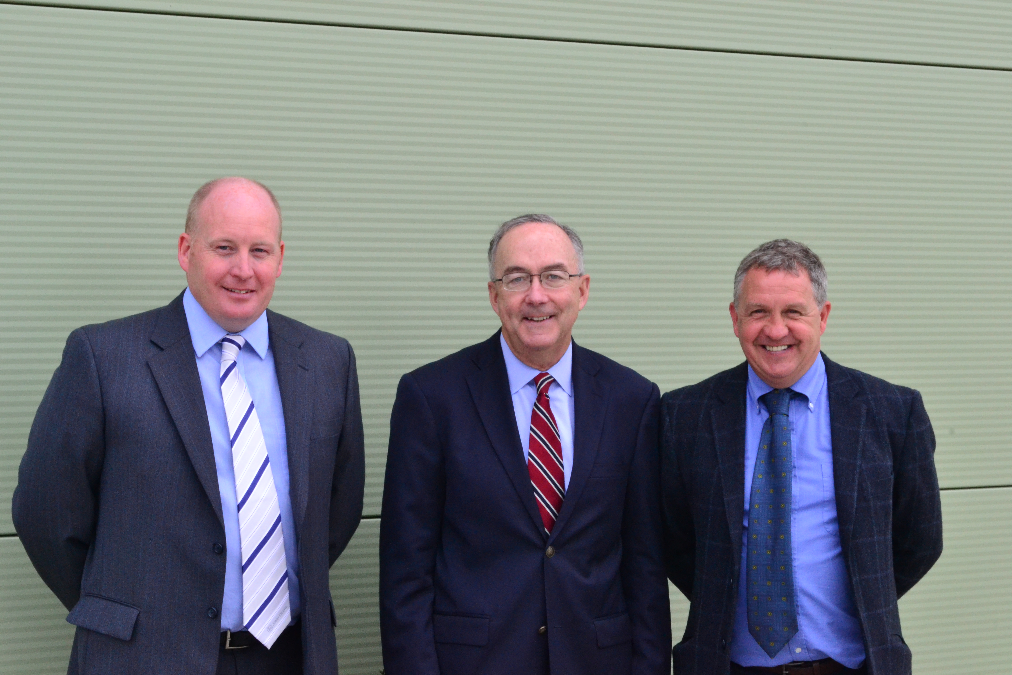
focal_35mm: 69
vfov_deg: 19.7
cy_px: 338
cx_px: 506
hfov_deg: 29.2
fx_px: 1940
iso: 1600
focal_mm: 46
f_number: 20
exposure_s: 1/80
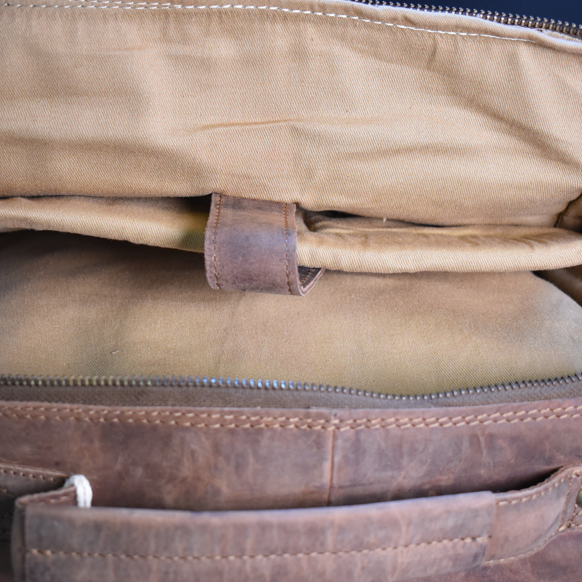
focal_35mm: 62
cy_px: 292
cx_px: 229
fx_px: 1179
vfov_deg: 27.7
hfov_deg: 27.7
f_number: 4.5
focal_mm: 32
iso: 1100
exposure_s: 1/60
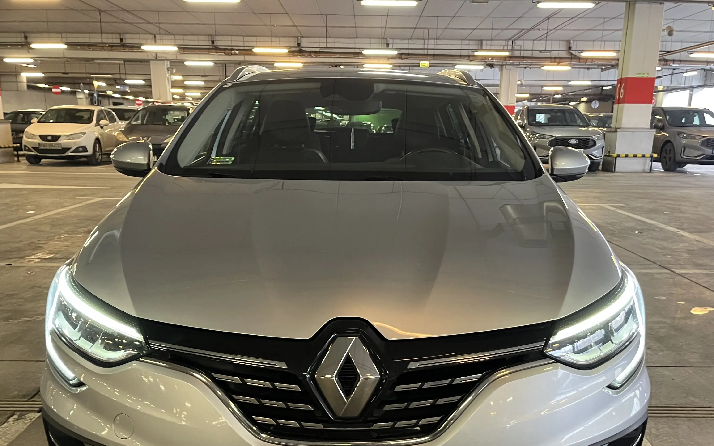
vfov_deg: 35.4
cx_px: 360
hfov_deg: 55.3
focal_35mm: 35
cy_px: 340
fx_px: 681
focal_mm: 5.1
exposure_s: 1/60
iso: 320
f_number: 1.6
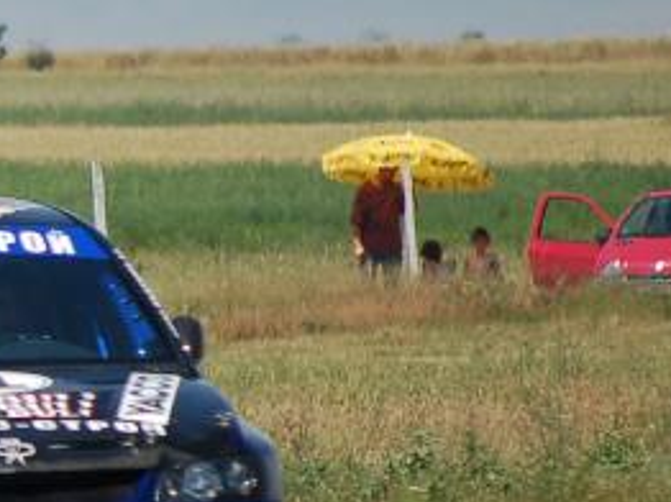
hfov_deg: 1.8
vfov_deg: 1.3
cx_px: -312
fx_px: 21826
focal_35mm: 1127
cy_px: 357
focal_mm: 200
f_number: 5.6
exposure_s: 1/1250
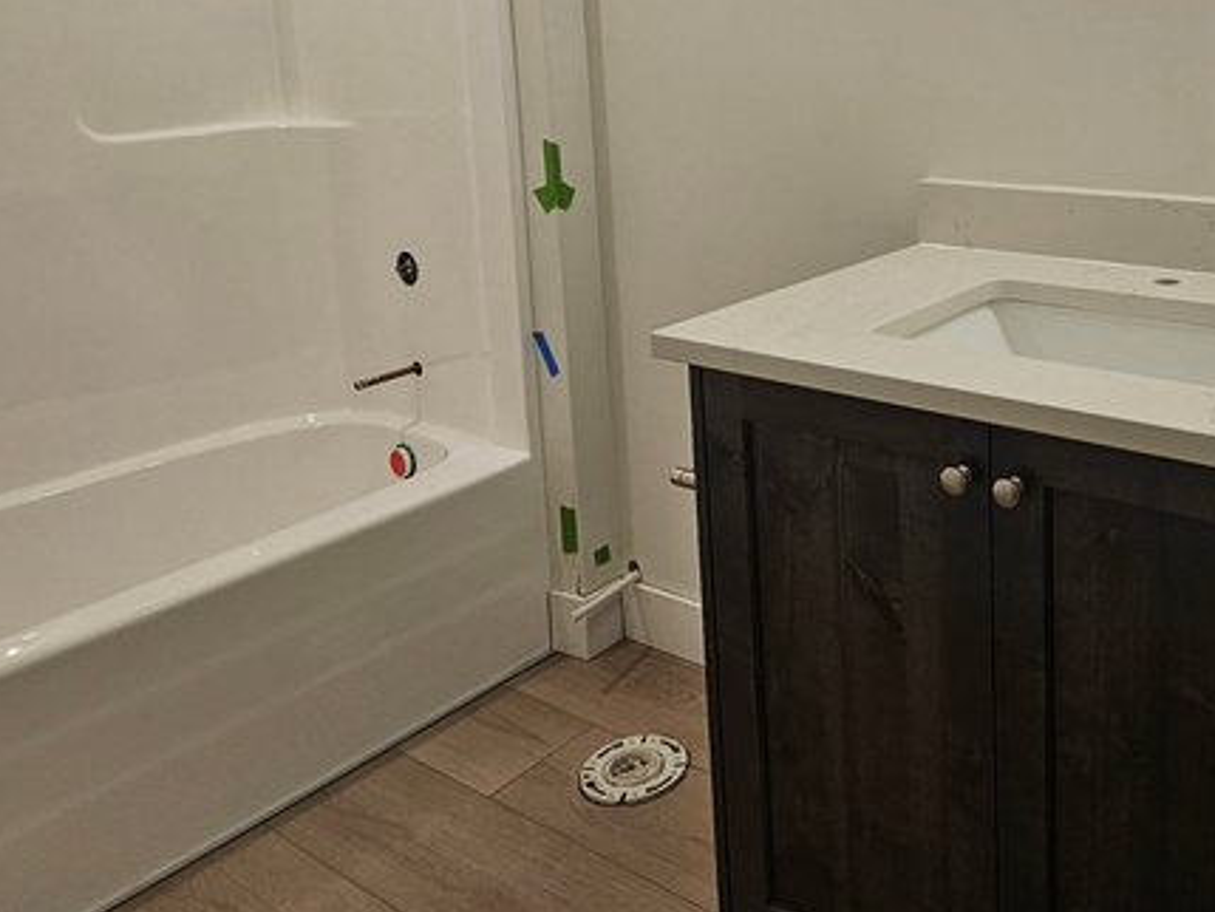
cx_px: 929
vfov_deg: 43.2
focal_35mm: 31
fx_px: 1088
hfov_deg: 55.2
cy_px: 170
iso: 64
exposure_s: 1/60
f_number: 2.2
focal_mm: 2.2
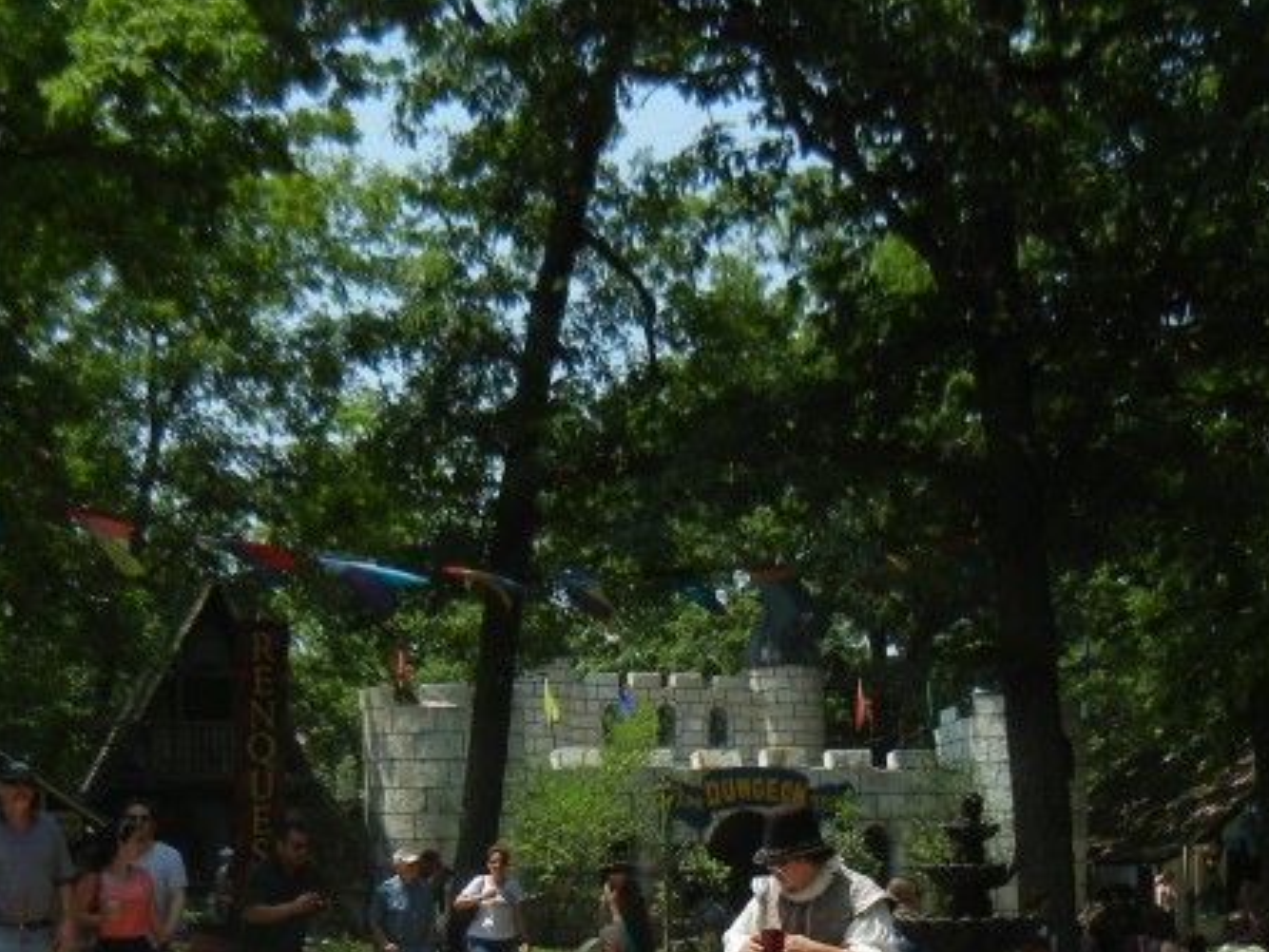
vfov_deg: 20.7
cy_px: 909
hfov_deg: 28.1
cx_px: 704
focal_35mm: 69
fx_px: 2530
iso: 160
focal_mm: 5.4
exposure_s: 1/348
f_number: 7
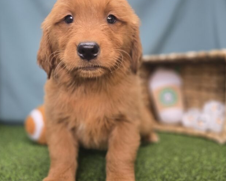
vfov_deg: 40.0
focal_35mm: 37
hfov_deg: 48.9
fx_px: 248
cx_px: 94
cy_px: 106
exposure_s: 1/120
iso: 100
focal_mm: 6.3
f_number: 1.7
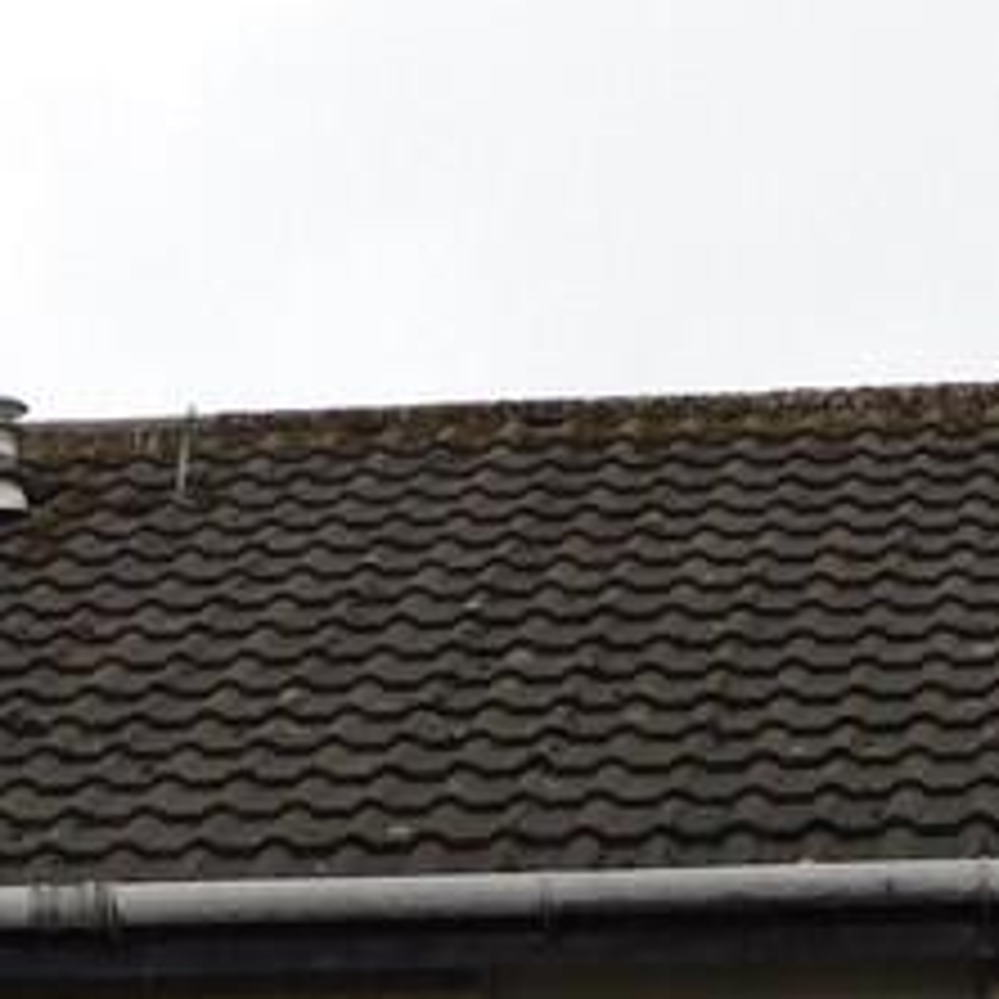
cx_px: 202
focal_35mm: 208
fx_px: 6791
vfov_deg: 8.2
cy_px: 1683
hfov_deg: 8.4
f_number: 3.8
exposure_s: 1/60
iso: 125
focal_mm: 9
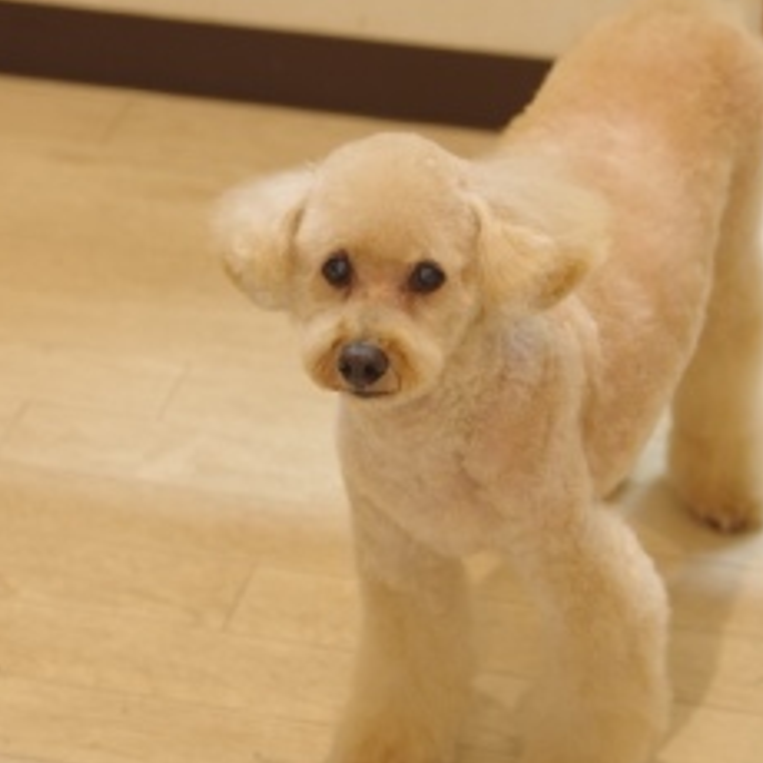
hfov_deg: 14.4
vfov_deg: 14.4
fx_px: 3017
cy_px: 289
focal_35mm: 121
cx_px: 398
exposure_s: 1/30
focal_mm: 55
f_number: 2.8
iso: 320
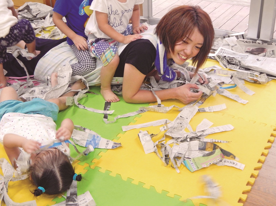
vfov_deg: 26.5
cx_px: 138
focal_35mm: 55
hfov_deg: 35.0
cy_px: 103
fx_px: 438
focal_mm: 9.7
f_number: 3.8
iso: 400
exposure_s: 1/30
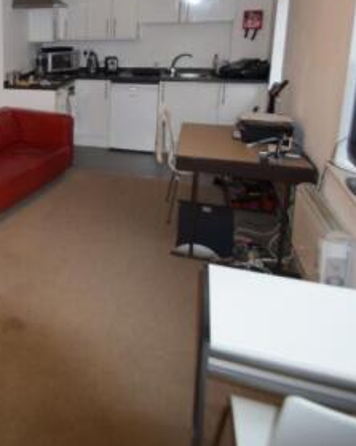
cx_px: -38
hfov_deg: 37.2
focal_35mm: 33
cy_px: 122
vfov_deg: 52.3
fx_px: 435
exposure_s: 1/60
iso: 800
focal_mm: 10
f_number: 4
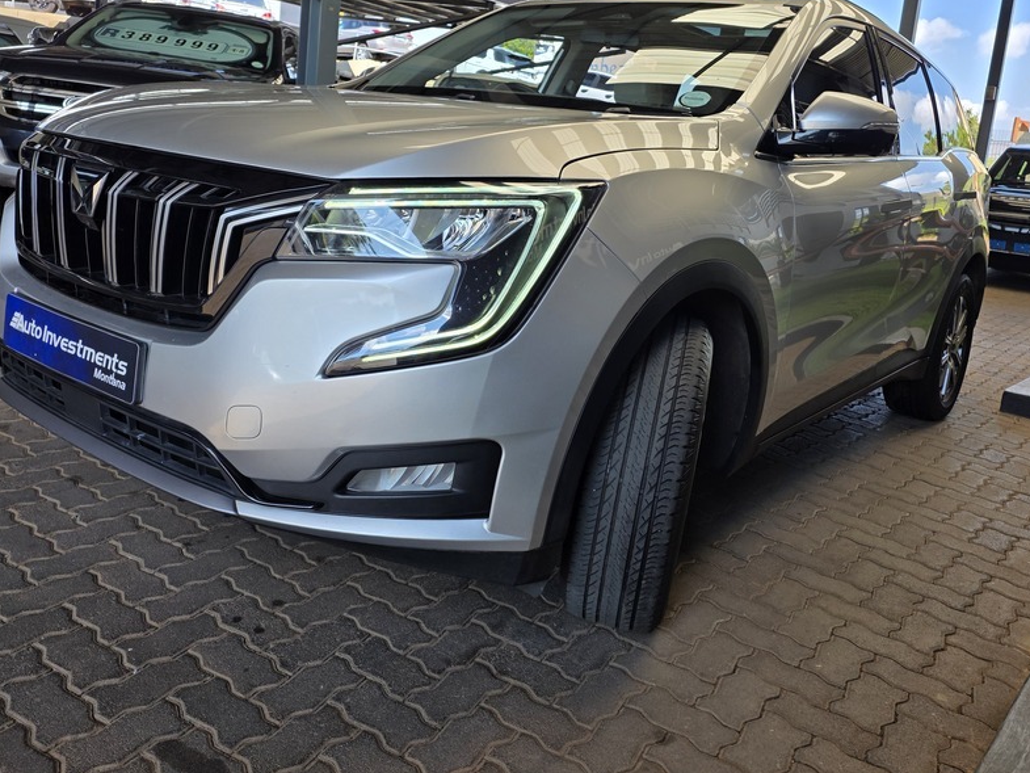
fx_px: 893
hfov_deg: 59.9
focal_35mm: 30
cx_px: 543
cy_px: 280
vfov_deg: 46.3
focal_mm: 6.25
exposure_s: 1/1636
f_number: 1.7
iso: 80
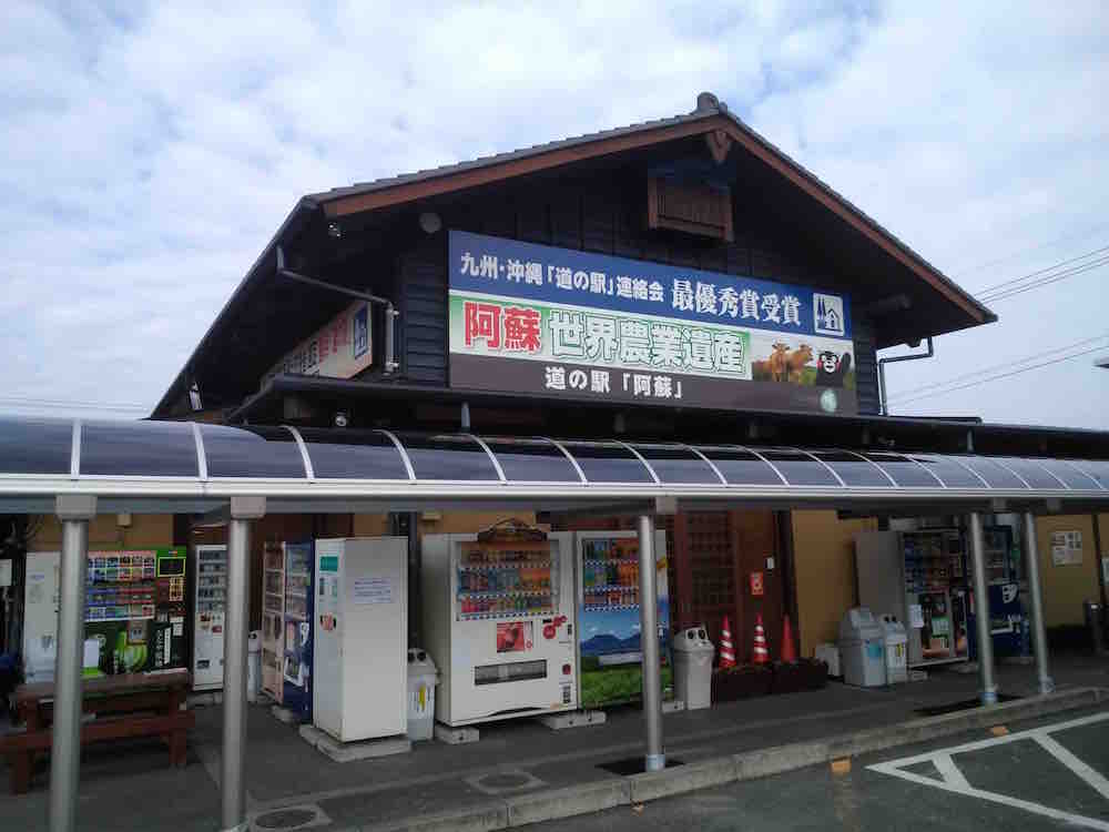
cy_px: 416
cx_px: 554
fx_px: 865
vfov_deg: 51.4
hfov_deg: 65.3
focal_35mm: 27
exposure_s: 1/644
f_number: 2.4
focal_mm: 2.87
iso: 40
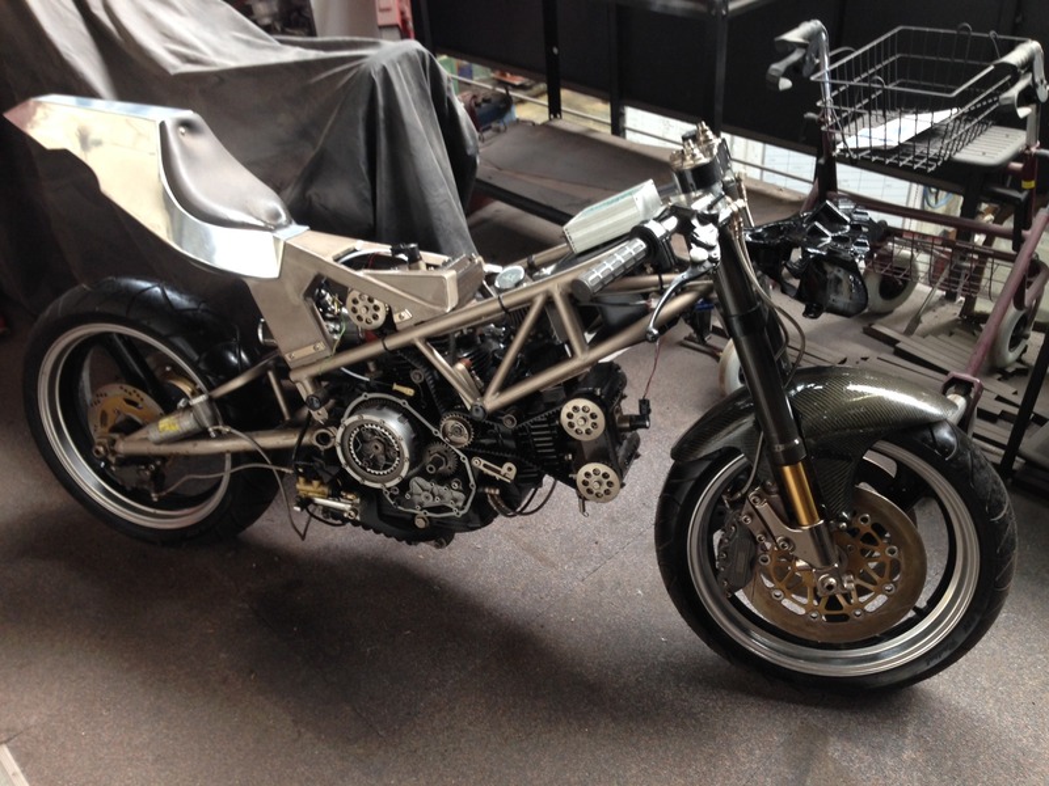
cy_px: 393
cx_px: 524
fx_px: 1000
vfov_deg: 42.9
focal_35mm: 33
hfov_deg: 55.4
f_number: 2.4
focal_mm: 4.12
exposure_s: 1/20
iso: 64
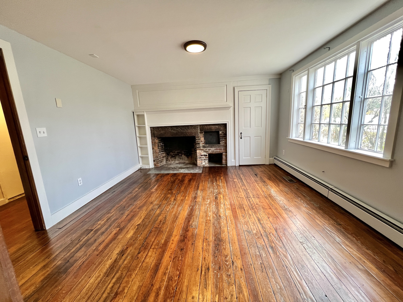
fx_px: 151
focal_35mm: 13
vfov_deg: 89.9
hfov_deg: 106.2
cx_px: 202
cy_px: 151
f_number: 1.8
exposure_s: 1/60
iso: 160
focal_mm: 1.57
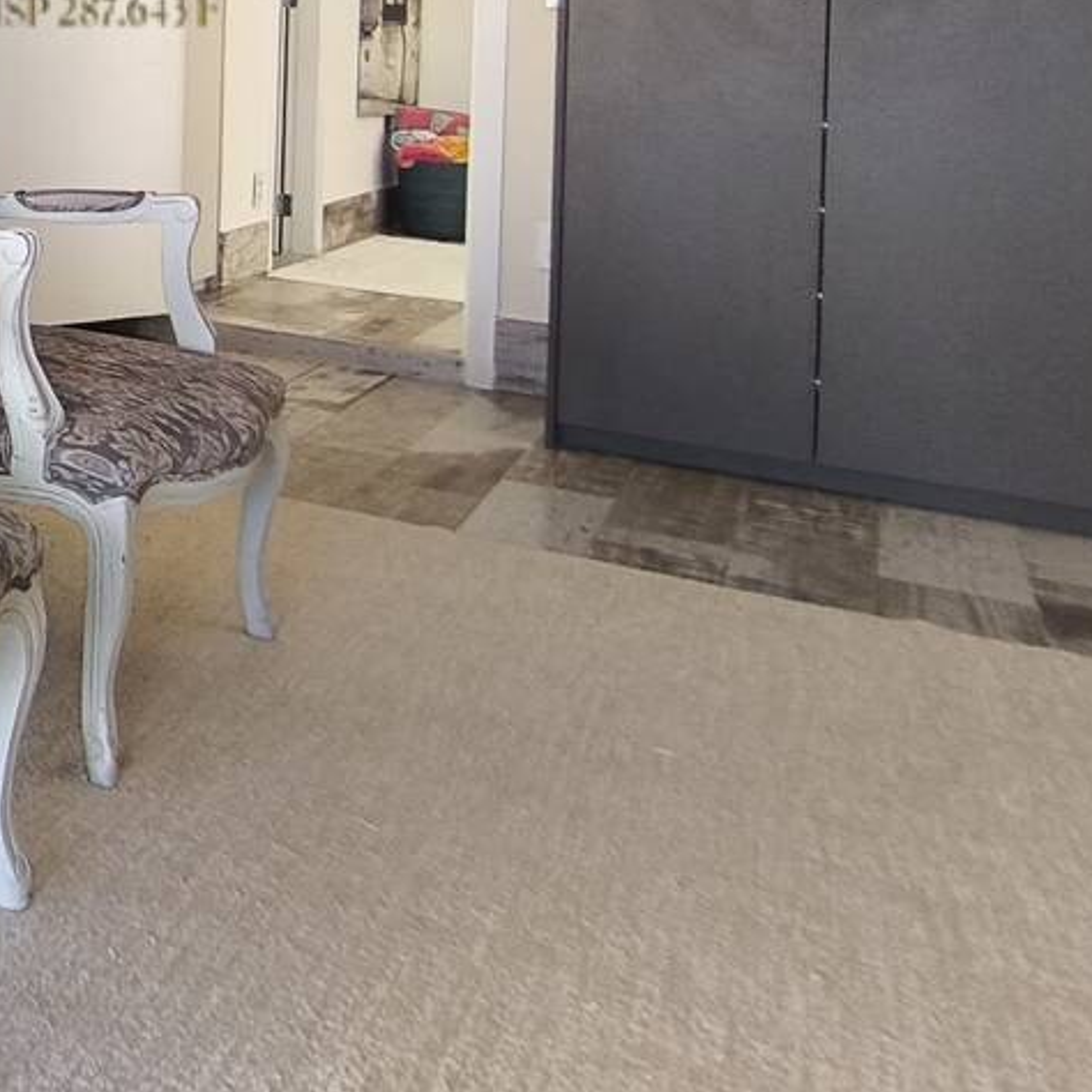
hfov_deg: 28.6
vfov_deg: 35.6
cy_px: 16
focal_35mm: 43
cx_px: -465
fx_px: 1535
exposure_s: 1/60
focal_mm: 1.65
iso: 80
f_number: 2.2
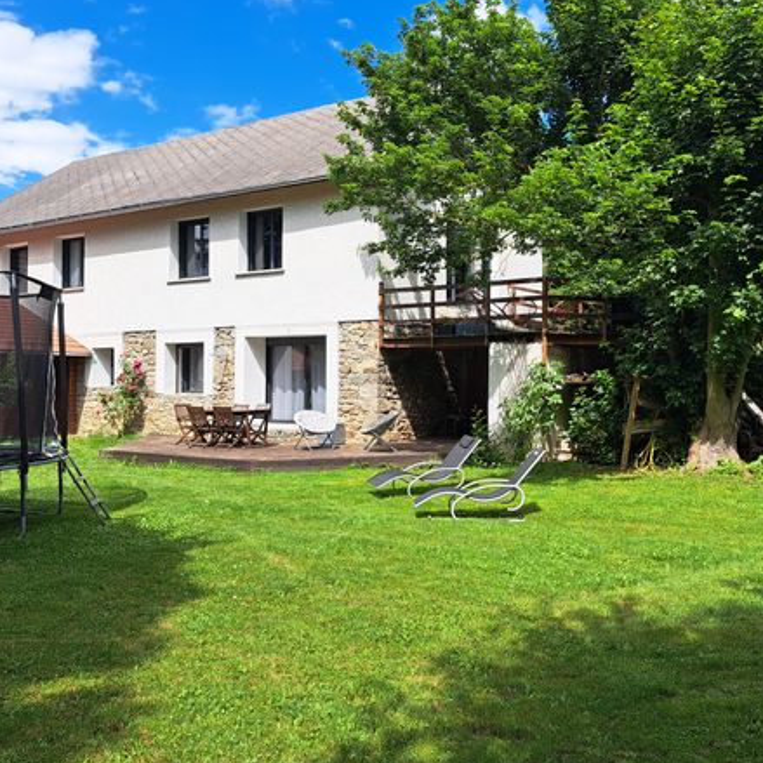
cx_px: 480
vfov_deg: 55.6
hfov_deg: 54.9
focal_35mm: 29
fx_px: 723
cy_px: 381
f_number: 1.8
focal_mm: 5.23
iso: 50
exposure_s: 1/718
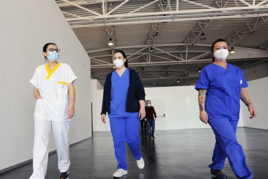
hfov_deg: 73.1
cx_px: 110
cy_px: 91
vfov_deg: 53.2
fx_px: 179
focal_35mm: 24
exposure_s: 1/160
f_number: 7.1
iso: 1000
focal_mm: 20
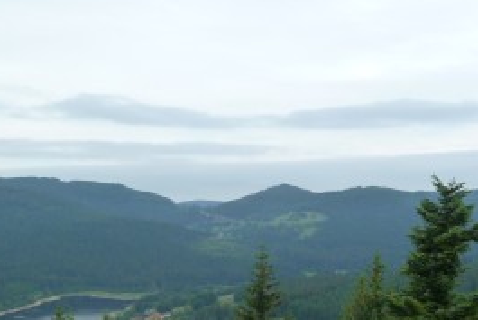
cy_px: 224
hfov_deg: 38.8
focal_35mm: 51
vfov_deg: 26.3
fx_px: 678
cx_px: 258
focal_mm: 4.1
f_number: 4
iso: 125
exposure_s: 1/250
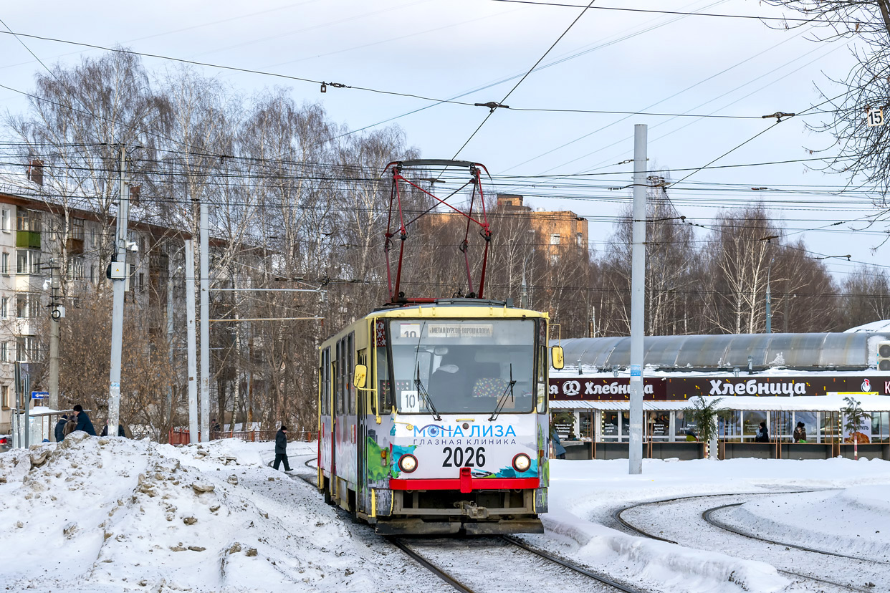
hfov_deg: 24.6
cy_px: 296
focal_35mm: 82
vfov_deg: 16.6
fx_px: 2039
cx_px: 445
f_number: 8
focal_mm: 55
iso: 125
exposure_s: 1/500
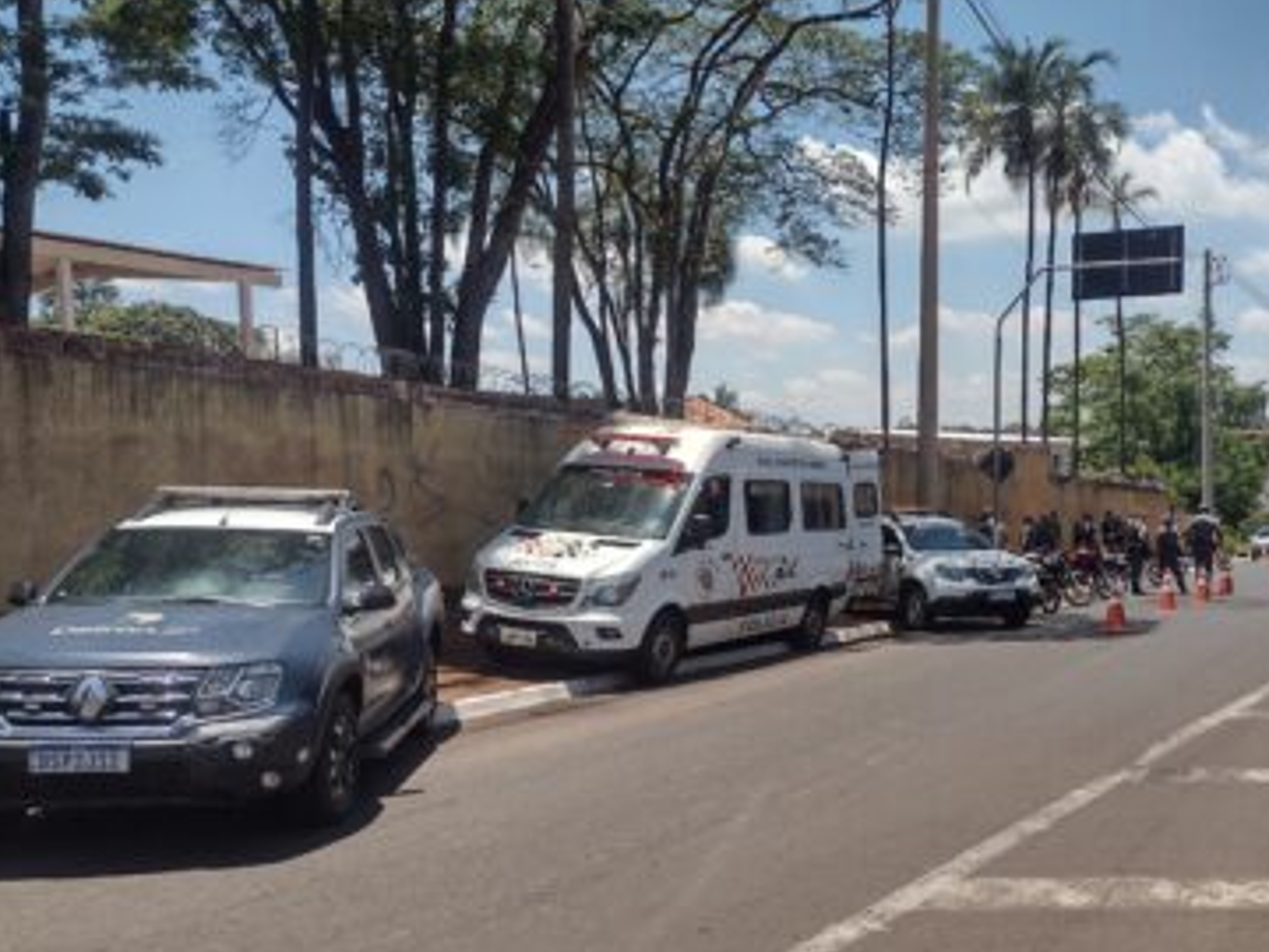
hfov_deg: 51.9
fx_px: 1283
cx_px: 816
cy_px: 564
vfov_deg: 40.5
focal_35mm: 35
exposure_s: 1/2150
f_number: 1.7
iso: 100
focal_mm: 4.71
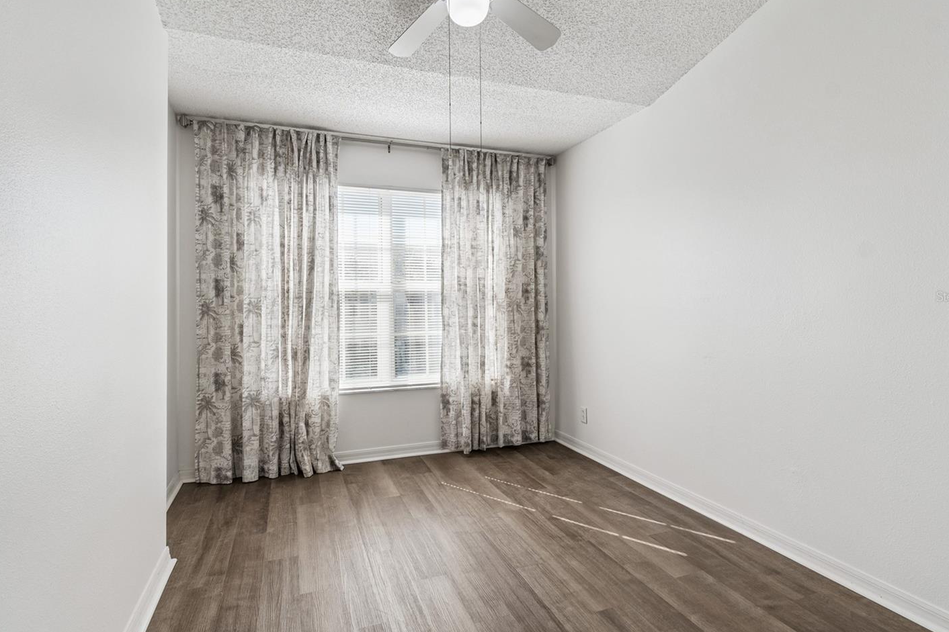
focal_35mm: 17
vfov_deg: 70.4
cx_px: 458
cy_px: 296
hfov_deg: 93.2
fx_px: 448
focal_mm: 10
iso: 100
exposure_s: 1/100
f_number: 7.1
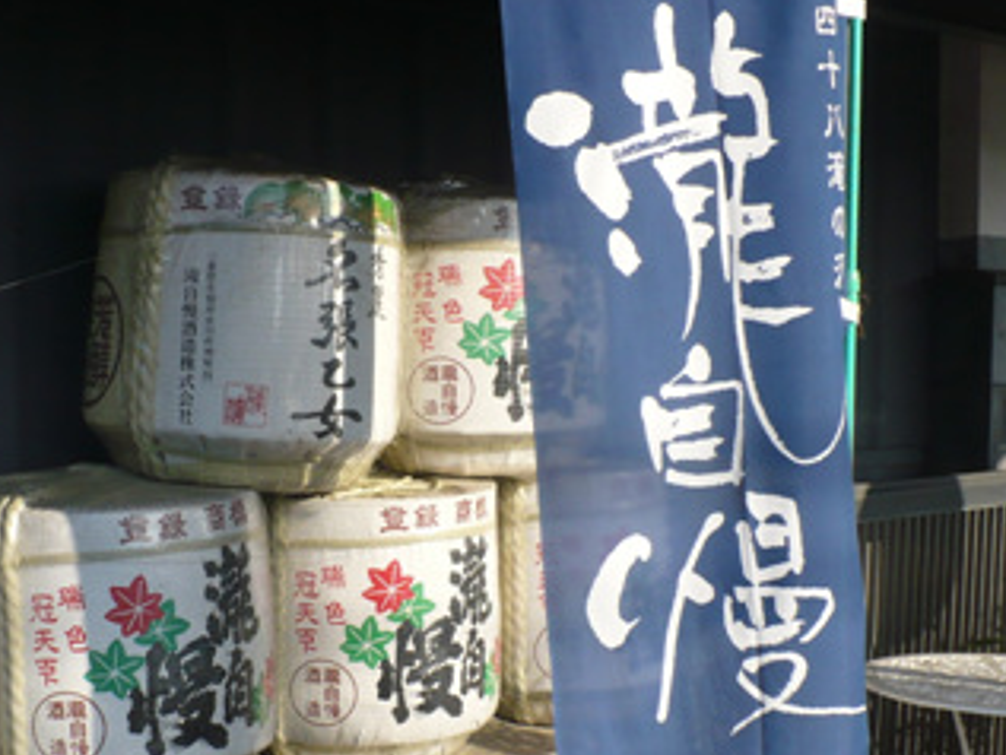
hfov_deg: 31.6
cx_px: 401
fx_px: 1773
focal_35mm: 61
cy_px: 565
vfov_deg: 23.8
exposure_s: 1/800
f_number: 2.8
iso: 100
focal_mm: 6.1
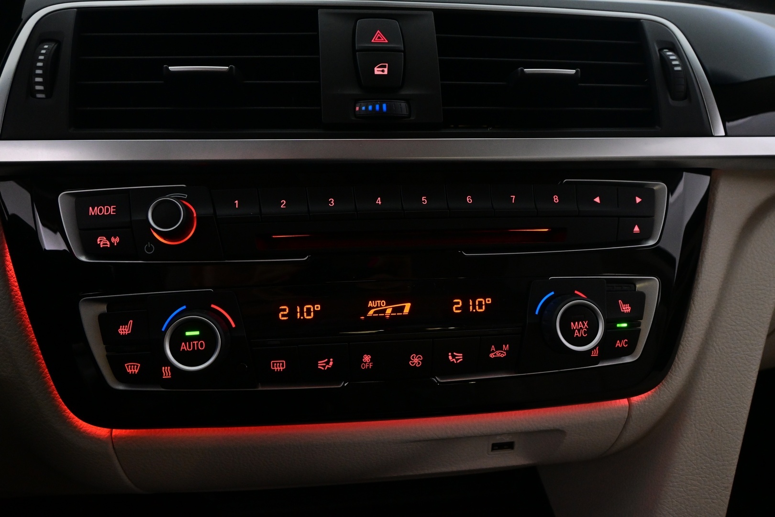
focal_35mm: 27
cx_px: 388
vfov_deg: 47.9
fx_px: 581
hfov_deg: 67.4
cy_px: 258
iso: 2800
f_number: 6.3
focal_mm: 18
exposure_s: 1/30
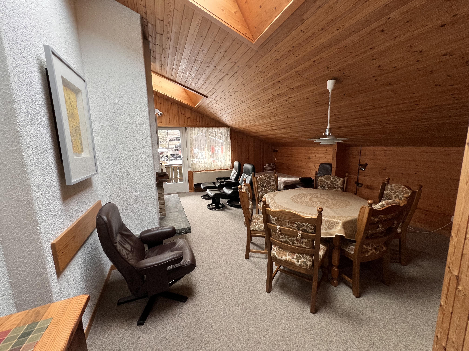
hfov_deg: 106.2
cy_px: 176
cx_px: 234
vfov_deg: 89.9
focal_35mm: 13
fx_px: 176
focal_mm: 1.57
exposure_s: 1/99
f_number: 1.8
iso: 200
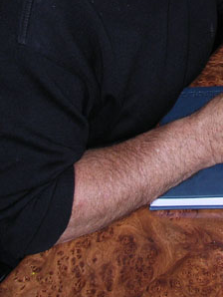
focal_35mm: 85
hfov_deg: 16.9
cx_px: 233
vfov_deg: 22.4
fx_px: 729
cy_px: 24
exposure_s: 1/60.1
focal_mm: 5.8
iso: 100
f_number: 2.8
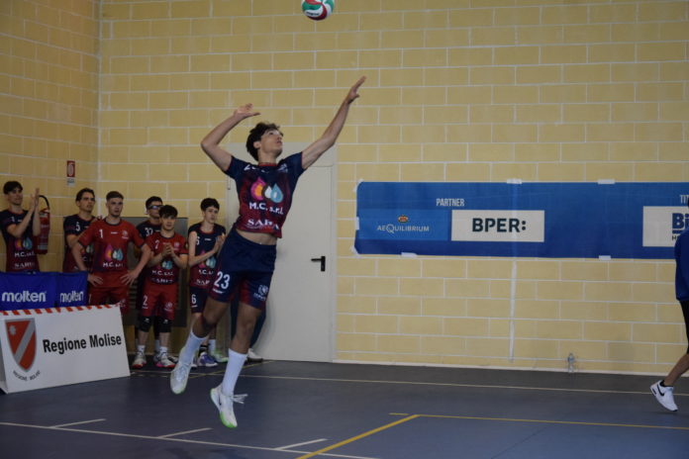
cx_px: 344
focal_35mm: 78
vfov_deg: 17.5
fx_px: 1493
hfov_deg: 26.0
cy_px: 230
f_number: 5
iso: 2800
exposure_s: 1/500
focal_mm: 52
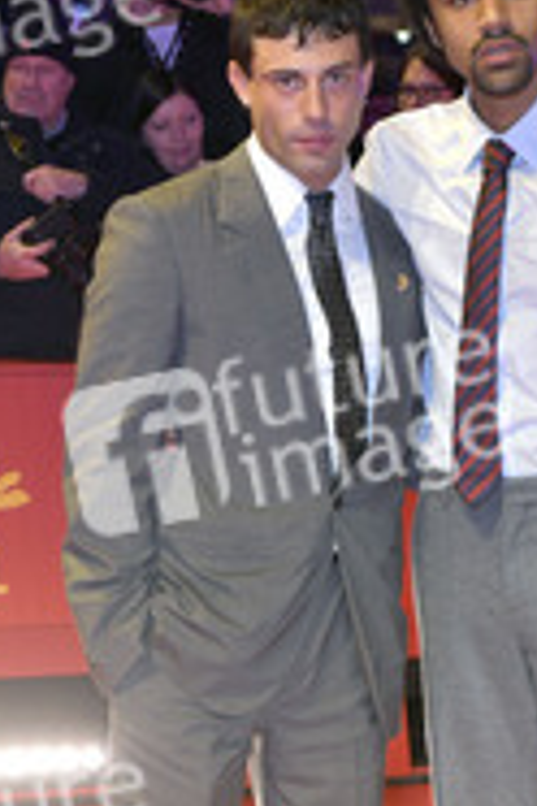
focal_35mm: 103
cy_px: 650
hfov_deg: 13.2
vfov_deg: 19.6
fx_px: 2304
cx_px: 411
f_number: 5.6
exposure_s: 1/250
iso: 1600
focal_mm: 48
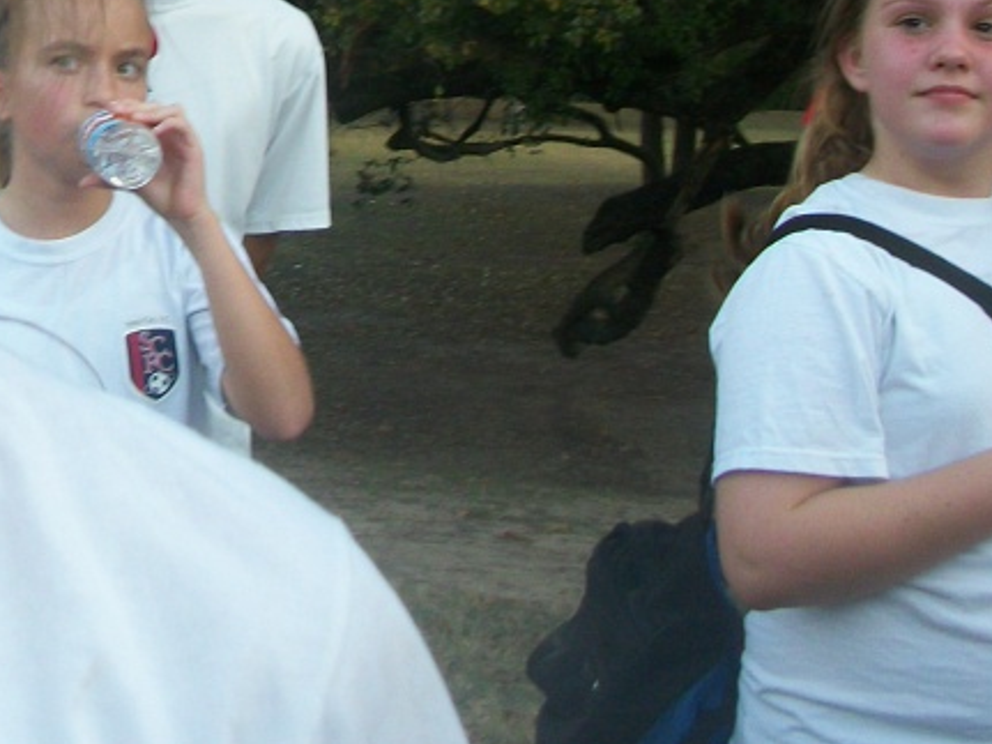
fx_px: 2722
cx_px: -138
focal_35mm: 95
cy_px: -184
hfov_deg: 19.6
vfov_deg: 14.9
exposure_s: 1/125
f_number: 2.9
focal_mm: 5.7
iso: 80
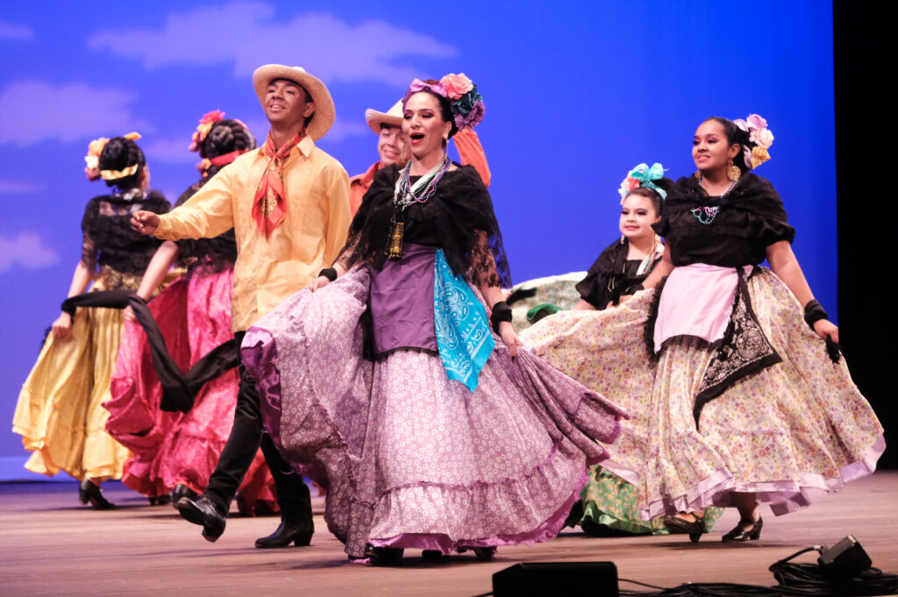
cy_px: 298
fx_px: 3963
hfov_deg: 12.9
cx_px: 449
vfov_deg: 8.6
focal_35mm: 159
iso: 6400
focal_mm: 106
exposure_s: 1/500
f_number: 2.8
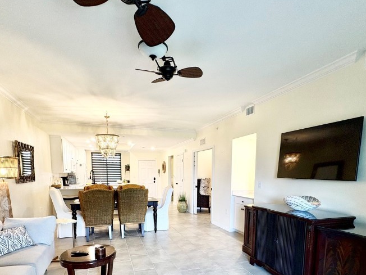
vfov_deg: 58.5
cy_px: 200
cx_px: 184
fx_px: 233
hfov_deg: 76.4
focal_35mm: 22
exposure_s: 1/60
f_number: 2.2
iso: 160
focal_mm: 2.22
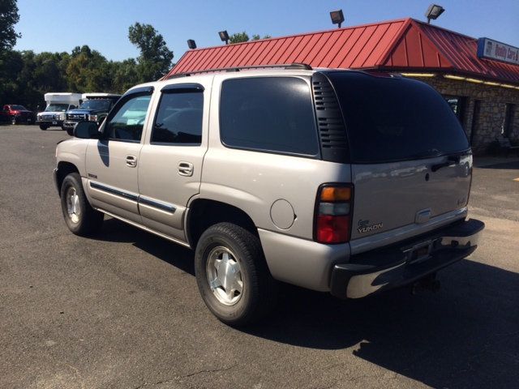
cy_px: 194
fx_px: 450
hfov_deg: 60.0
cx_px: 260
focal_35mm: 30
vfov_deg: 46.8
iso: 40
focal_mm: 4.12
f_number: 2.2
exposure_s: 1/2564
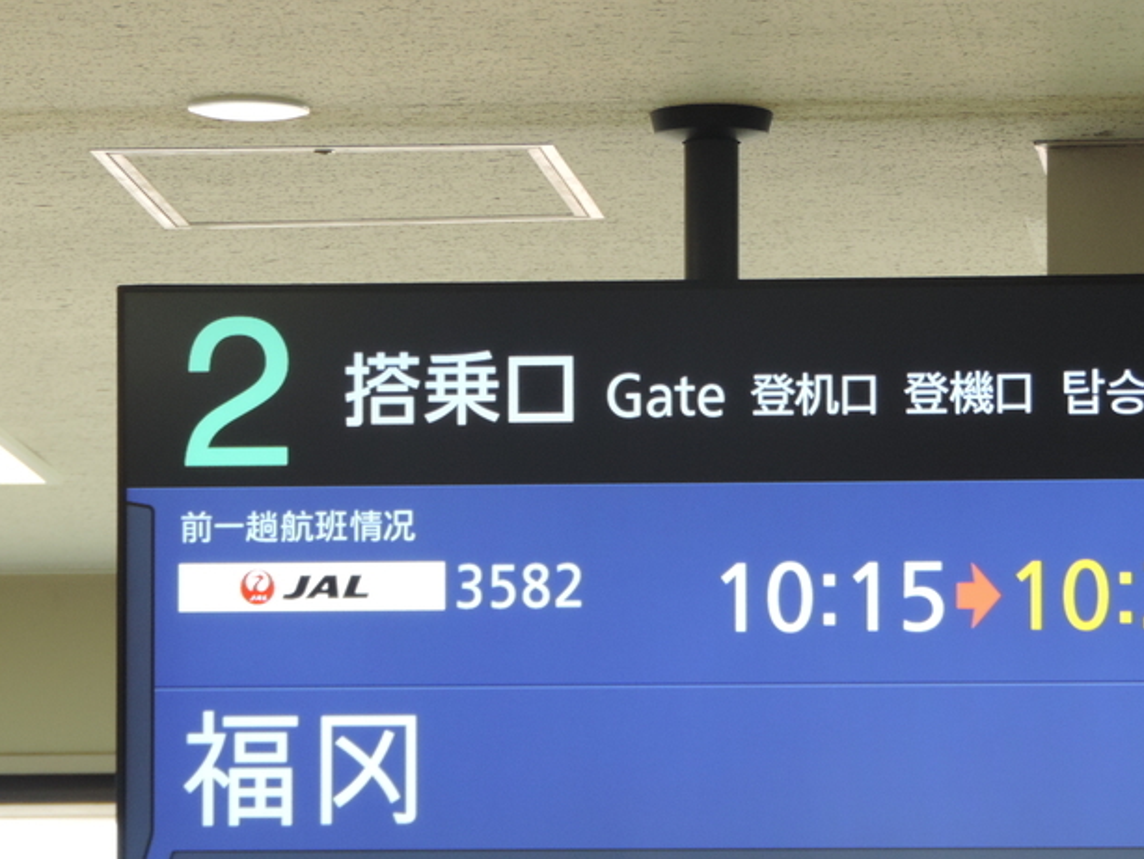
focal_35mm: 241
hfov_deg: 8.2
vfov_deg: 6.2
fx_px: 7968
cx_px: 647
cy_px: 507
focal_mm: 33
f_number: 4.6
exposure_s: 1/40
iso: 400
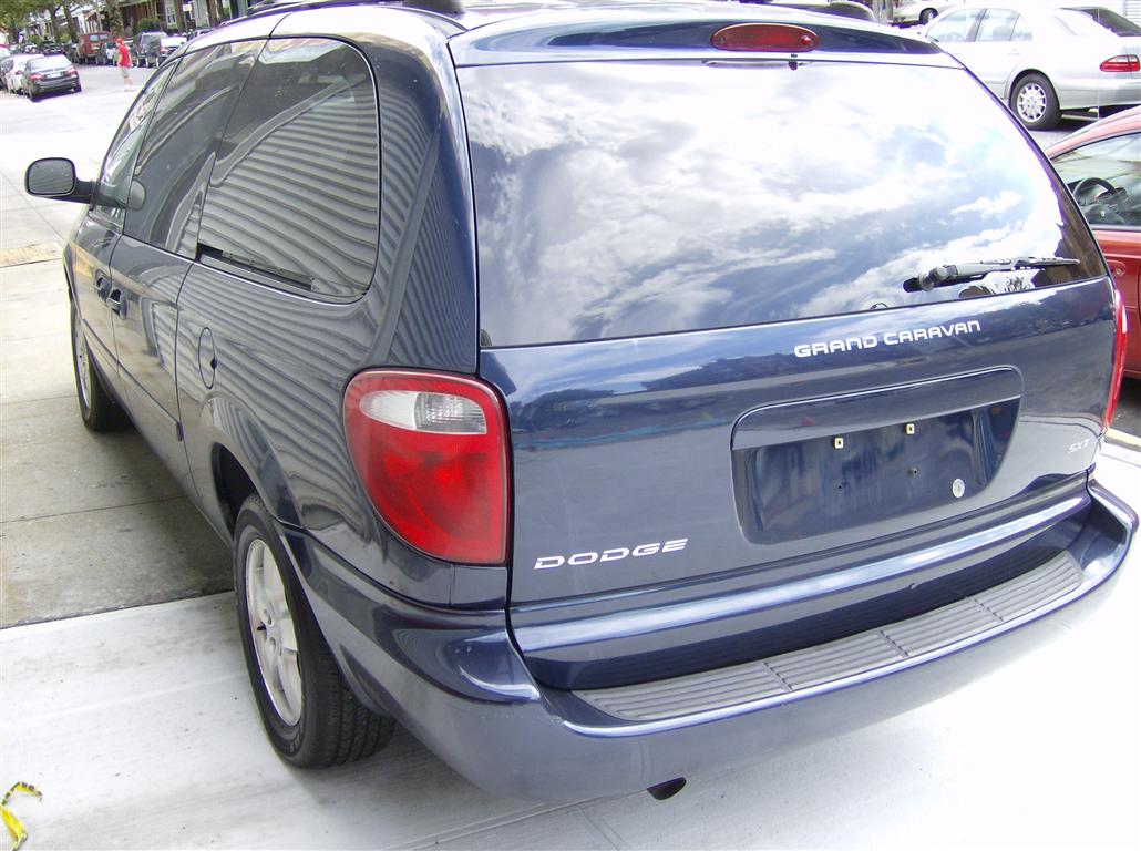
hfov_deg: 51.4
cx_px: 570
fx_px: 1184
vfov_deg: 39.5
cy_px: 426
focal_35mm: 36
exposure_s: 1/156
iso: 100
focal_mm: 6
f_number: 2.8
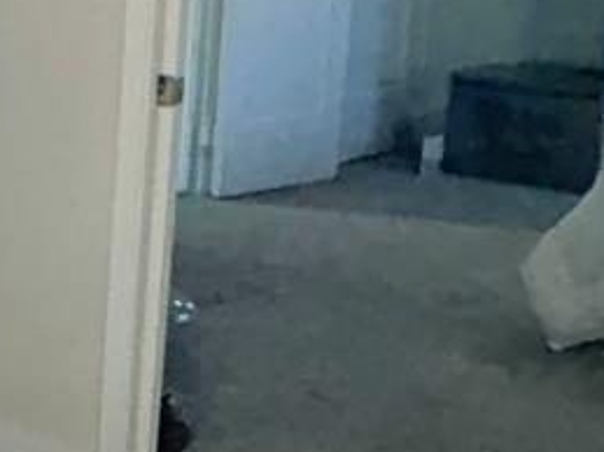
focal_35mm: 81
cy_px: 27
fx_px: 1413
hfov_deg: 14.1
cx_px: -923
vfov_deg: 17.9
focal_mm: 2.22
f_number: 2.2
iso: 125
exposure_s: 1/120
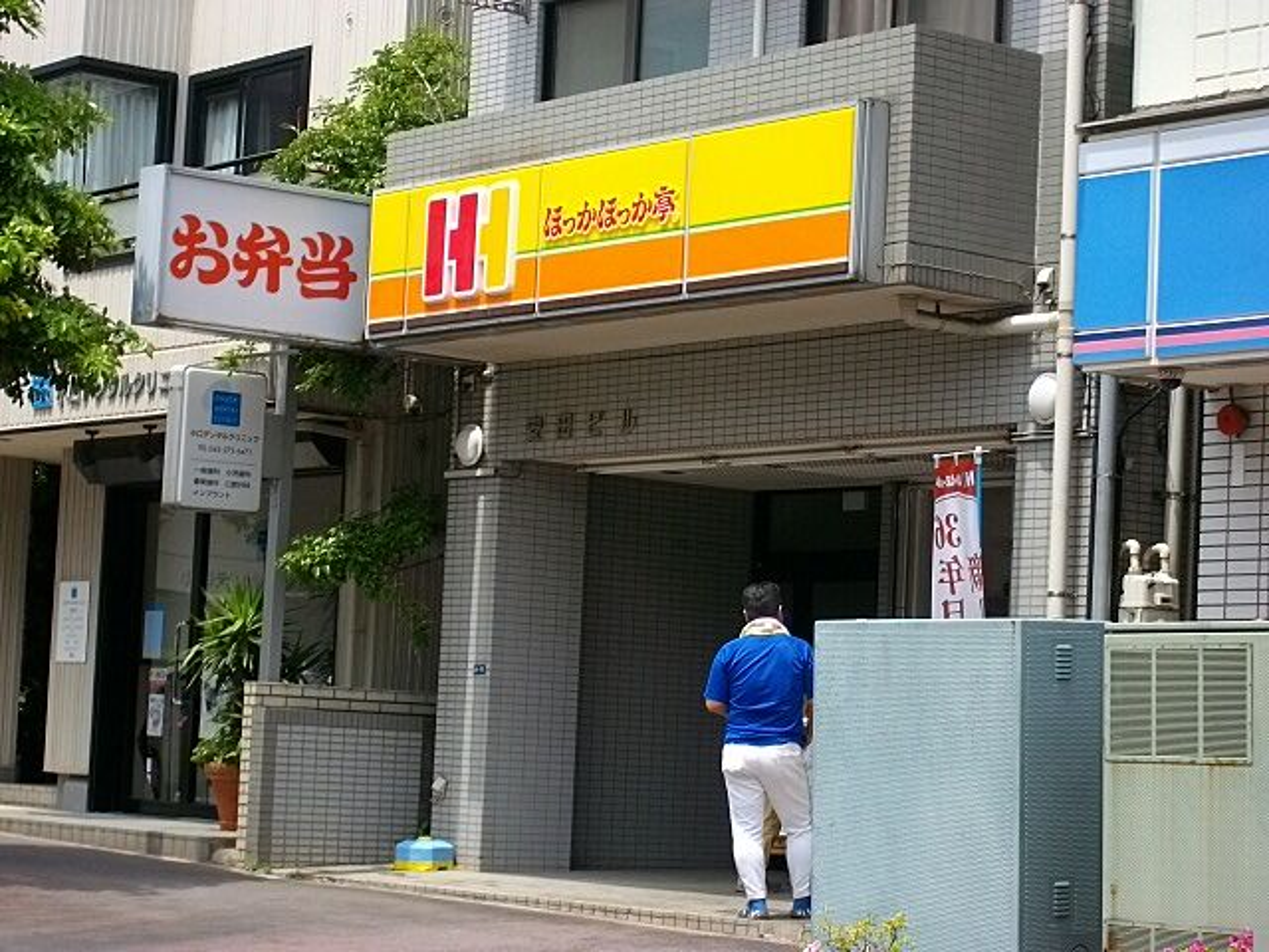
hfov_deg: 20.4
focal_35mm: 96
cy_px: 476
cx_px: 634
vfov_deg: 15.4
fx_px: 3519
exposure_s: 1/227
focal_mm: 17.1
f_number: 5.2
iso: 80
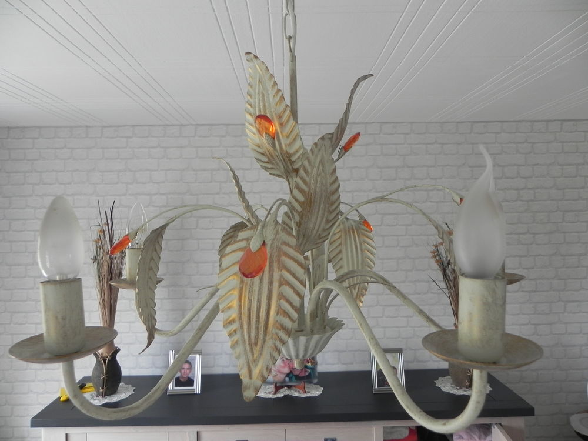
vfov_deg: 53.1
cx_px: 294
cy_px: 220
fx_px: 442
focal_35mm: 26
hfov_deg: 67.3
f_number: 2.8
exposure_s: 1/37.7
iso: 160
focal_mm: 4.6
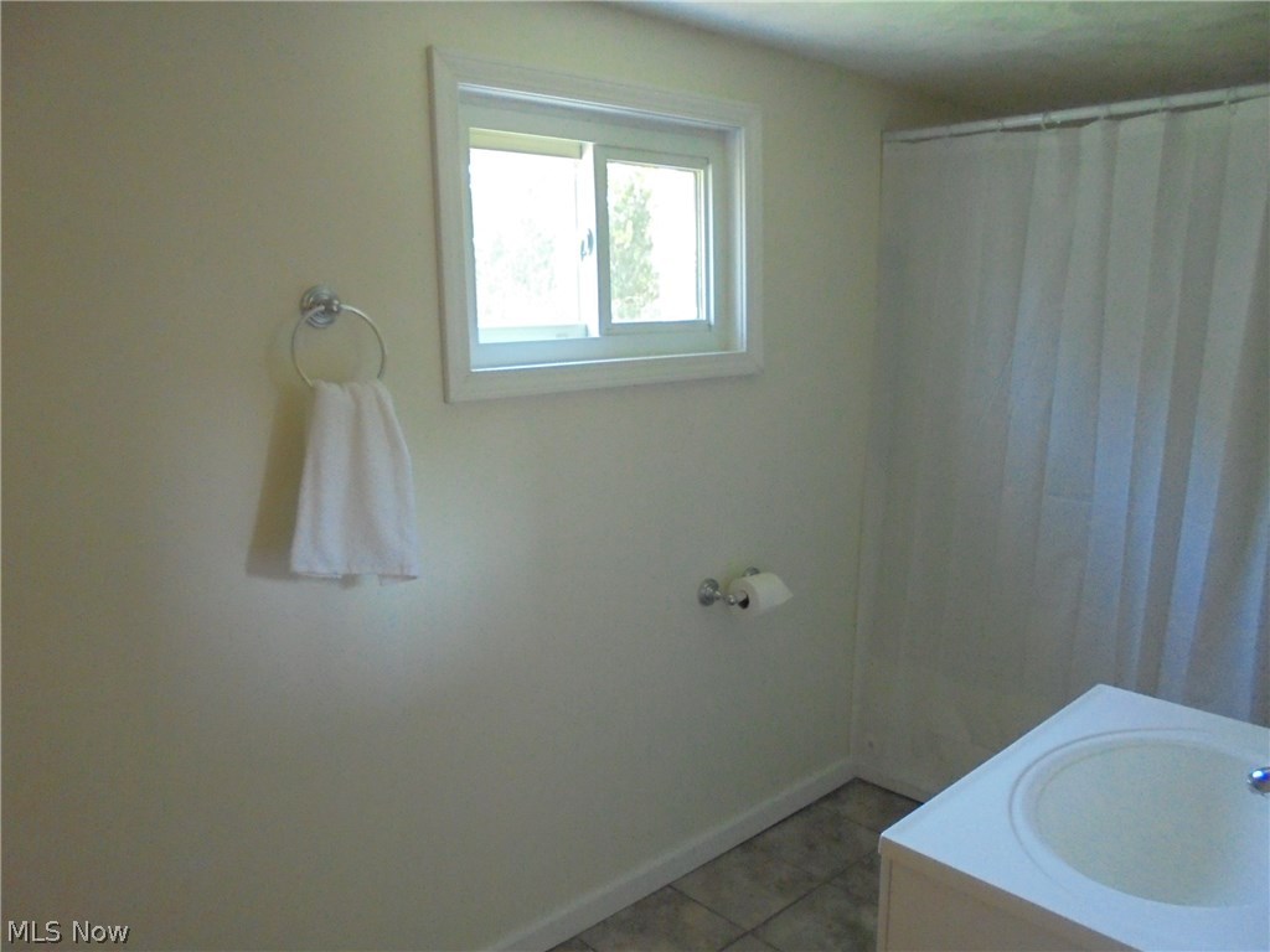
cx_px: 635
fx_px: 954
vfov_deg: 53.1
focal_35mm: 26
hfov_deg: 67.3
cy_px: 476
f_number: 3.5
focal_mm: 4.6
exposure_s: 1/50
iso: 640
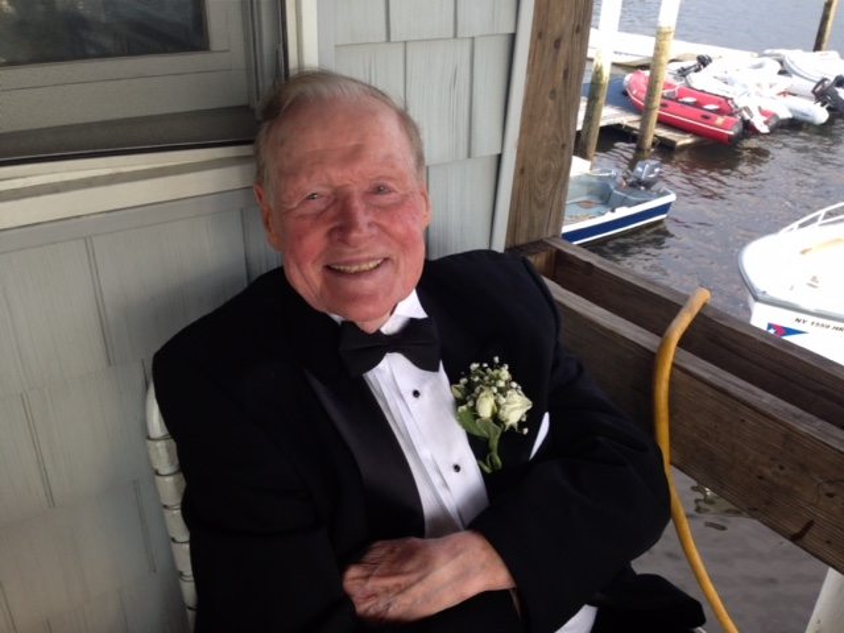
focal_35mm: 33
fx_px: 805
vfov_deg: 42.9
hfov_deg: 55.4
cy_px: 316
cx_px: 422
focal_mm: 4.12
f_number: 2.4
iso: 50
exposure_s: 1/144
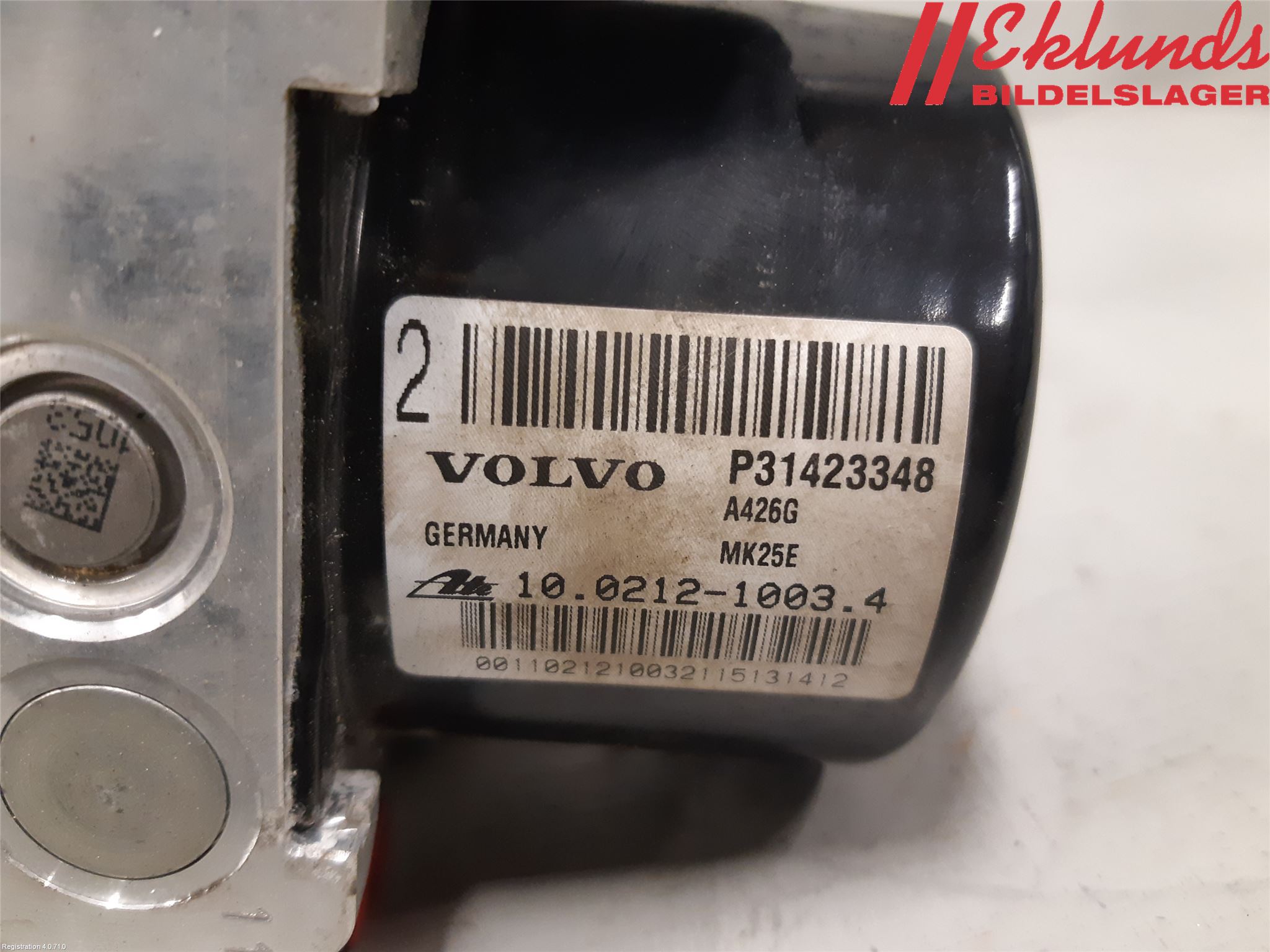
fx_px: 954
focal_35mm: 26
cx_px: 635
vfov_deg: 53.1
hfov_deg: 67.3
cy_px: 476
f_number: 1.7
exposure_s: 1/33
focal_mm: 3.93
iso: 250
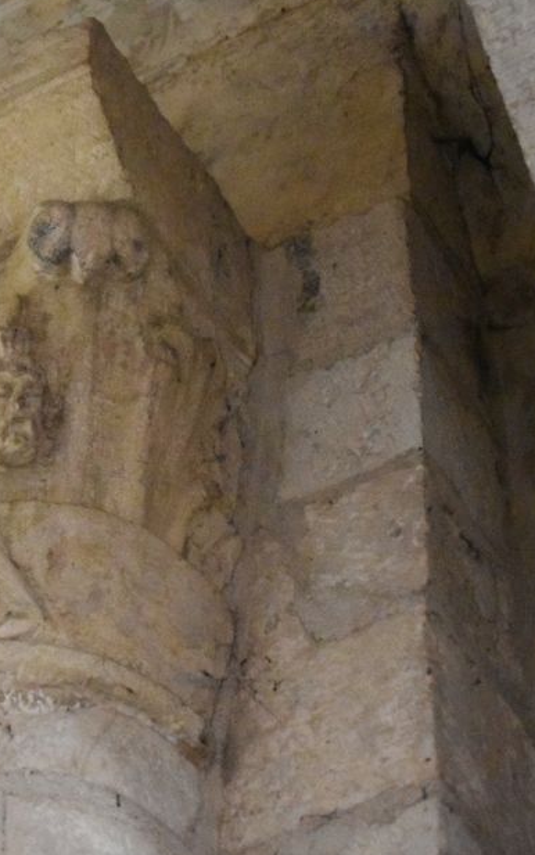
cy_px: 445
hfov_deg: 6.3
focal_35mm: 208
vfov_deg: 10.1
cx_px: -78
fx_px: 4849
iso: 11400
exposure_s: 1/125
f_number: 4.5
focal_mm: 80
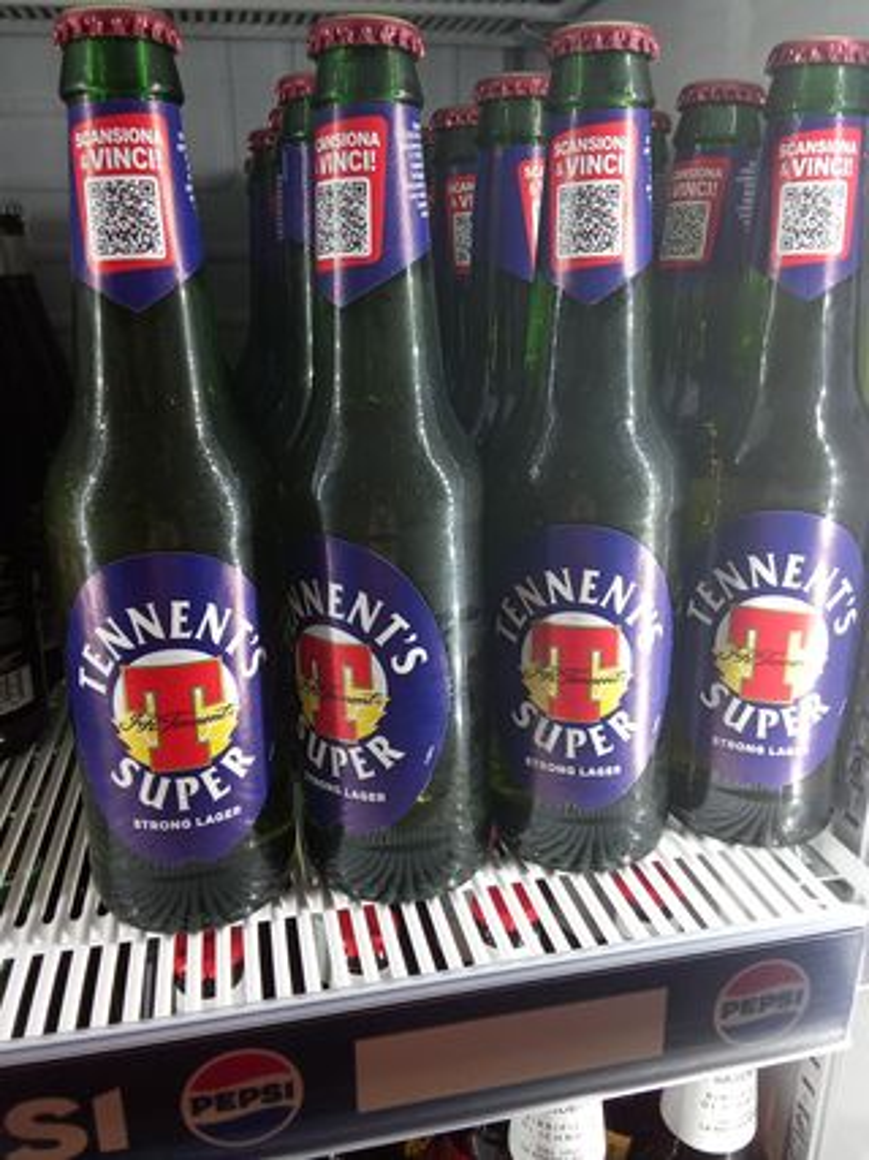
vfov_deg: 63.5
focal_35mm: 28
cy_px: 580
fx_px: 938
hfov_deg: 49.7
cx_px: 434
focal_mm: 2.87
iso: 100
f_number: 2
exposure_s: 1/33.3
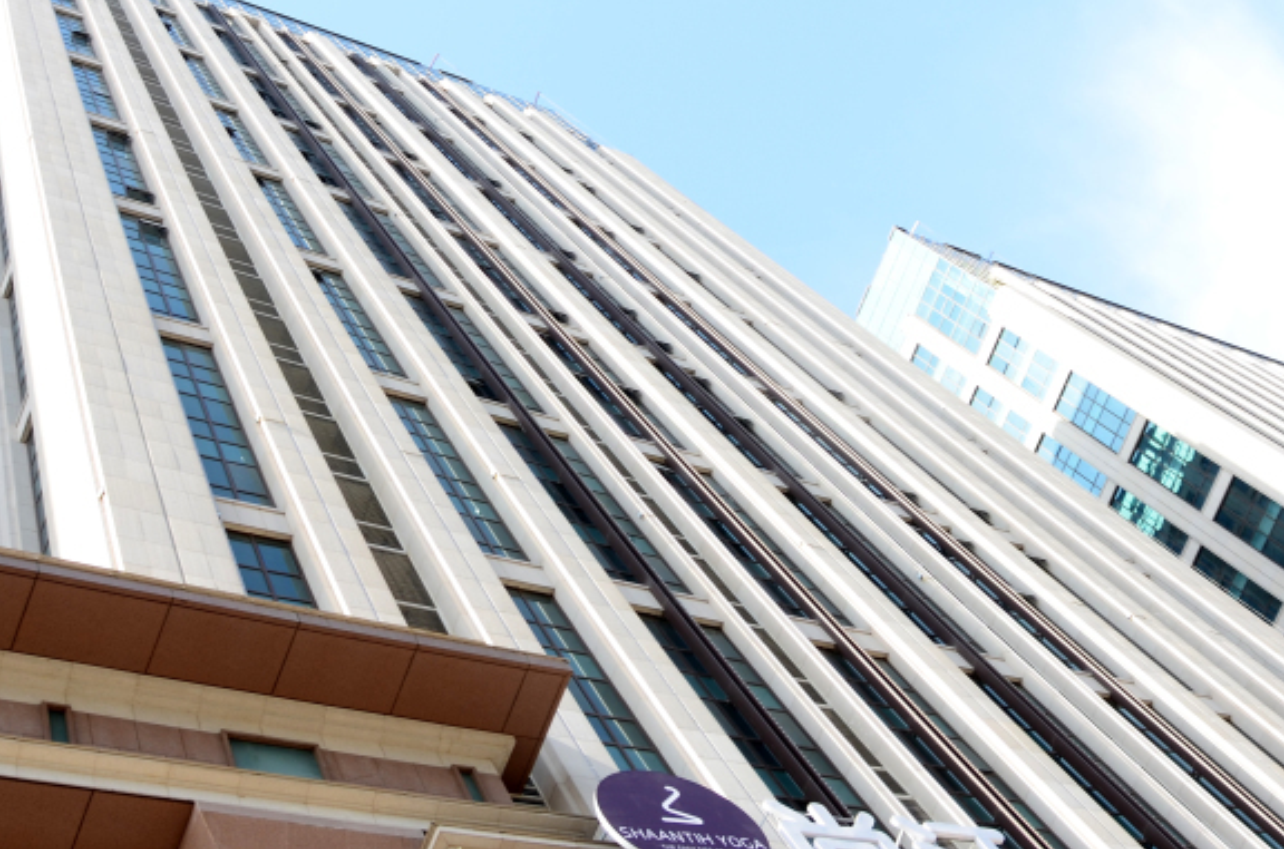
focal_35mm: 48
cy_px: 176
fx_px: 1708
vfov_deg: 27.4
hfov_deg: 41.0
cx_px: 778
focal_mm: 18
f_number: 5.6
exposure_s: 1/160
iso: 125
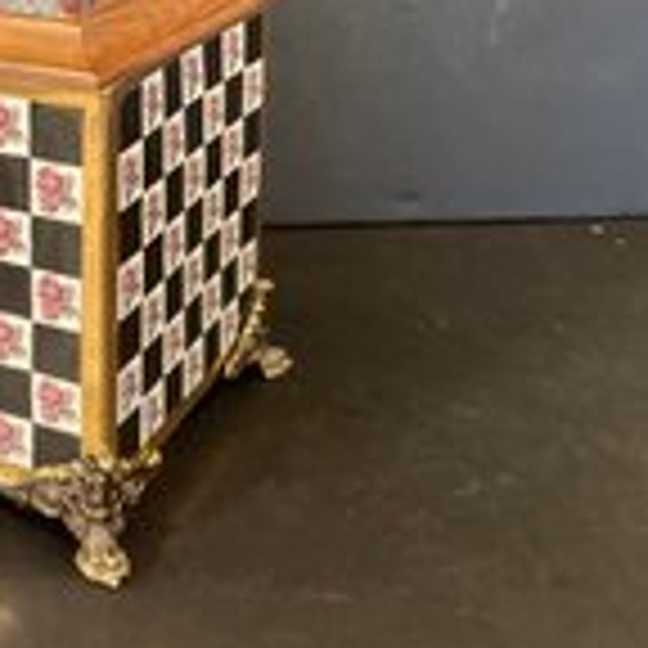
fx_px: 1292
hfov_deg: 26.7
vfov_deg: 27.8
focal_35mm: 61
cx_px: 2
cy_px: 173
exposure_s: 1/40
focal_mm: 3
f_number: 1.8
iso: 250
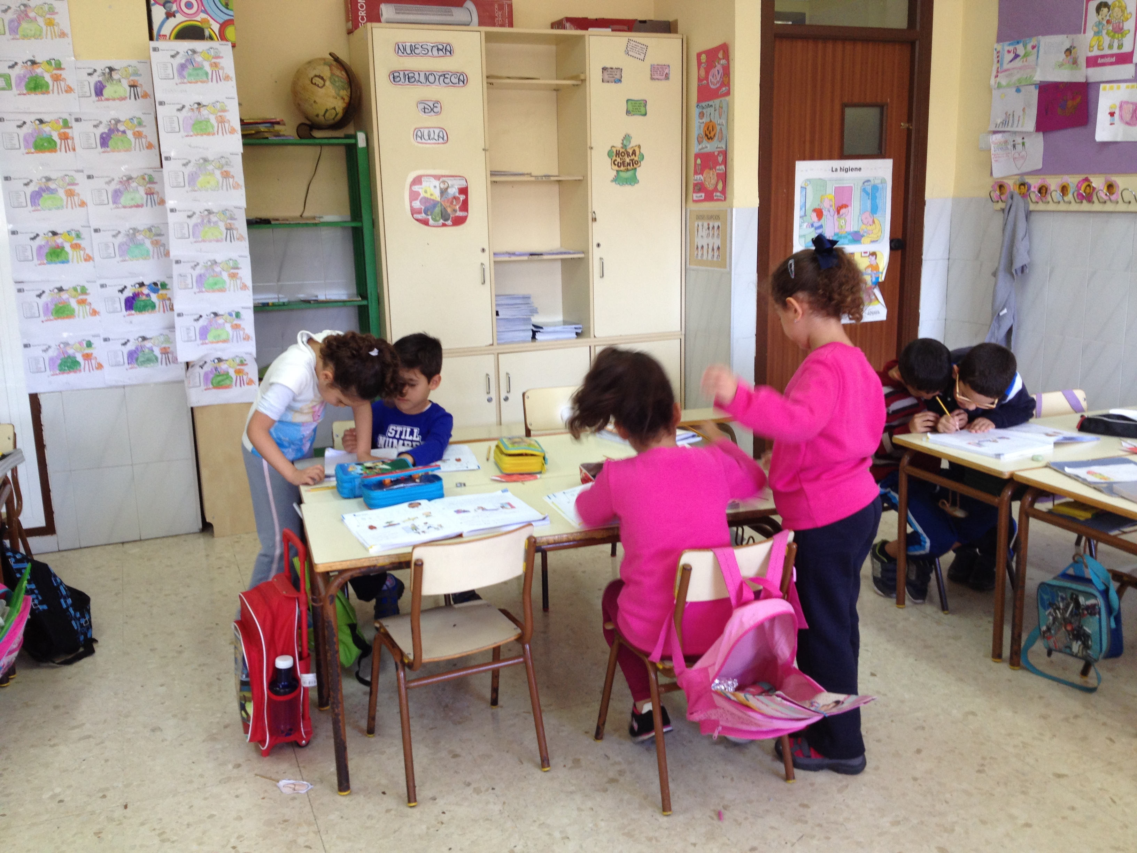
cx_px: 568
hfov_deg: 52.6
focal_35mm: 35
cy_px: 426
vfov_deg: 40.7
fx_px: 1150
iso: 50
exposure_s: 1/24
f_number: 2.4
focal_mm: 4.28
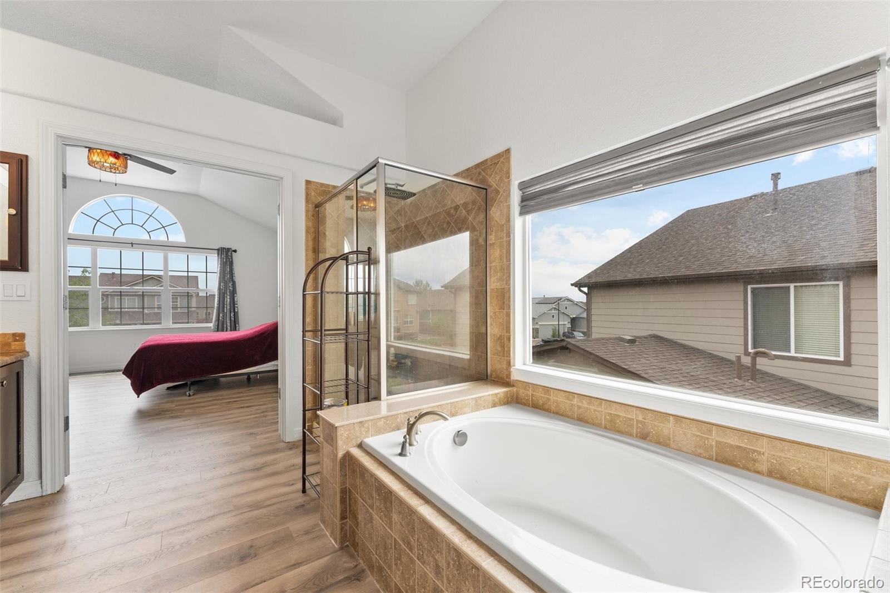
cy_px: 296
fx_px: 346
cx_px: 445
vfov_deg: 81.2
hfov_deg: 104.3
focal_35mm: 14
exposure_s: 1/30
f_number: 9
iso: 400
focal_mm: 14
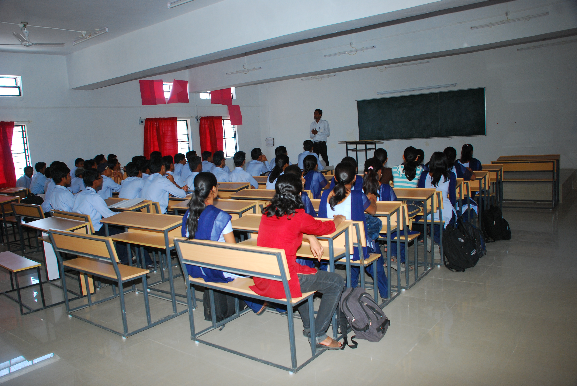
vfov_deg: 43.7
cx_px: 288
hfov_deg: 61.9
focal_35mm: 30
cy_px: 193
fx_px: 481
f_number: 4.5
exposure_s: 1/125
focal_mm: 20
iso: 400
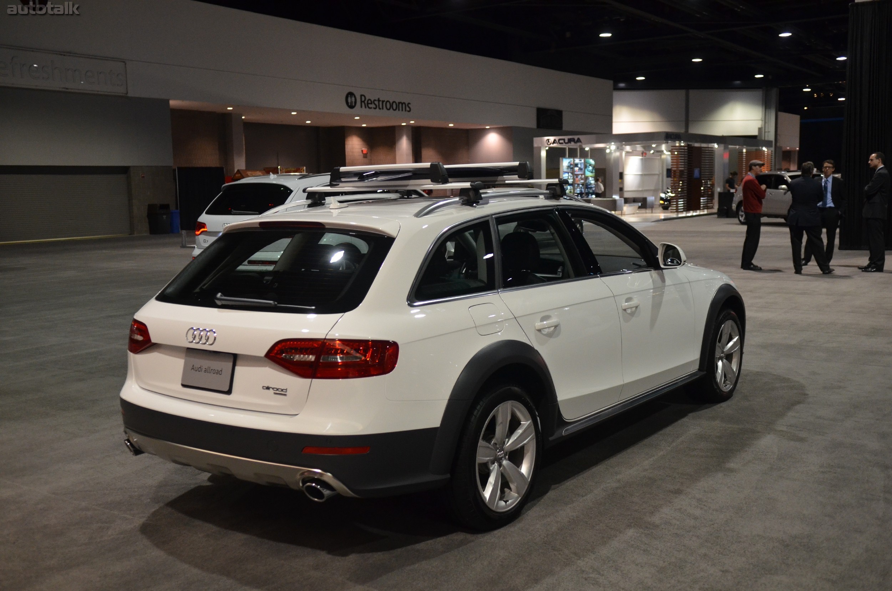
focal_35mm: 36
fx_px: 890
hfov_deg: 53.2
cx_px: 446
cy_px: 296
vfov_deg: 36.7
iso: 1600
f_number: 2.8
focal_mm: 24
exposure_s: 1/100
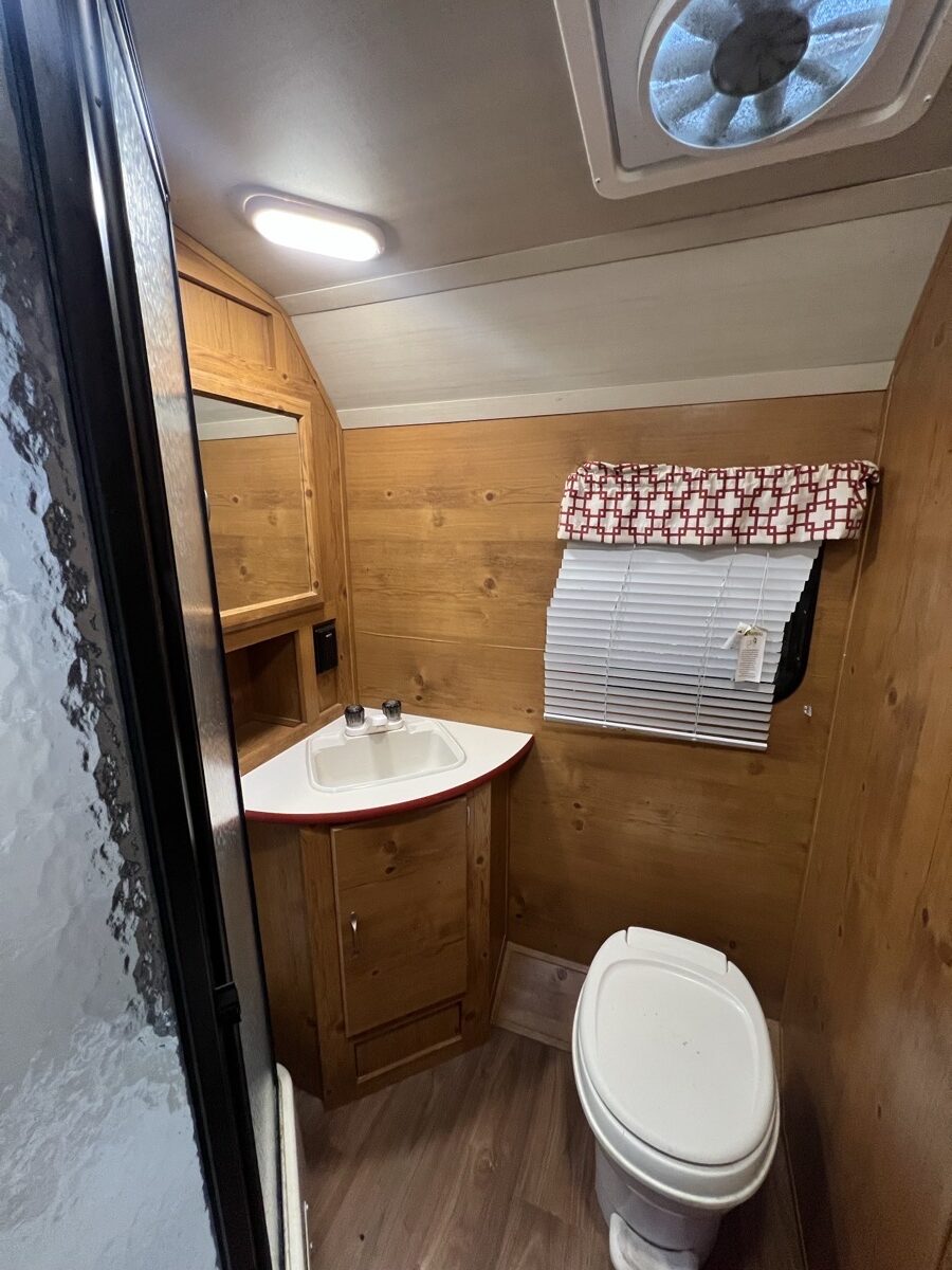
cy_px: 635
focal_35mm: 13
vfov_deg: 106.2
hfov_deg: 89.9
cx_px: 476
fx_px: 477
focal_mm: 1.57
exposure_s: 1/60
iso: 320
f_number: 1.8
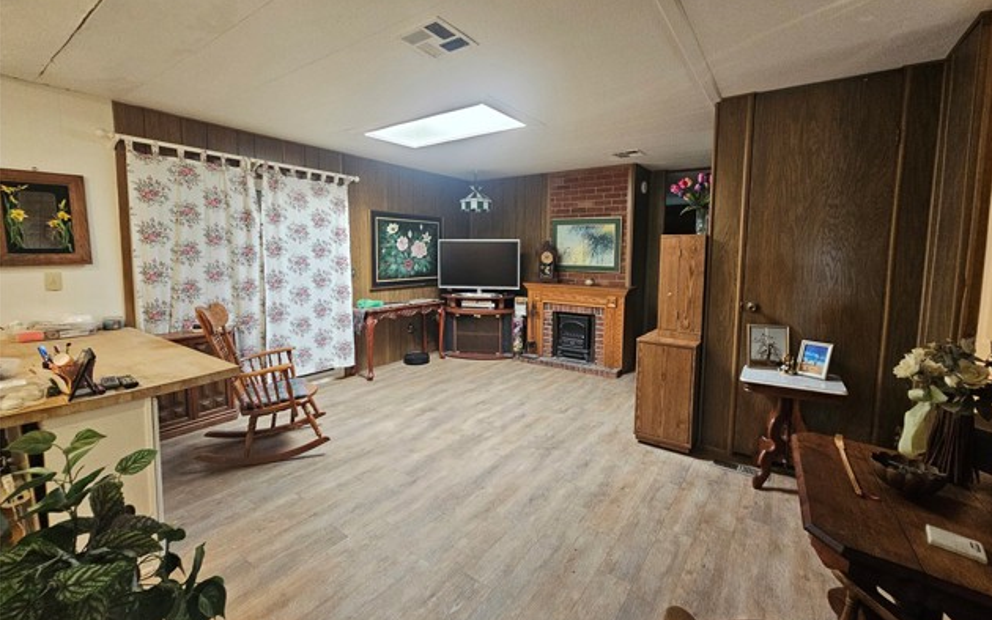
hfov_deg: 105.3
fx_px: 379
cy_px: 285
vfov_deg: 78.5
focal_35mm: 14
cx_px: 502
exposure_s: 1/60
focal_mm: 2.2
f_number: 2.2
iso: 320
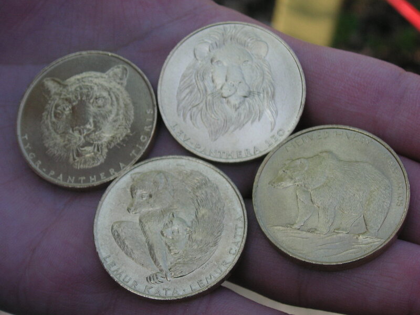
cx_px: 210
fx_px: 1068
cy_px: 158
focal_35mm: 88
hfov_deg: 22.3
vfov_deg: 16.8
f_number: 4.7
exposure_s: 1/125
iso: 50
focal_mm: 14.6
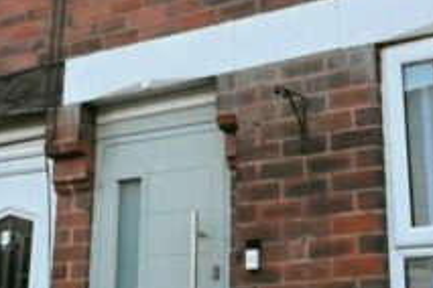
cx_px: 285
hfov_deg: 27.9
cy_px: 19
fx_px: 866
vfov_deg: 18.6
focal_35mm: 72
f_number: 10
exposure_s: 1/1250
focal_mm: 15
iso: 6400
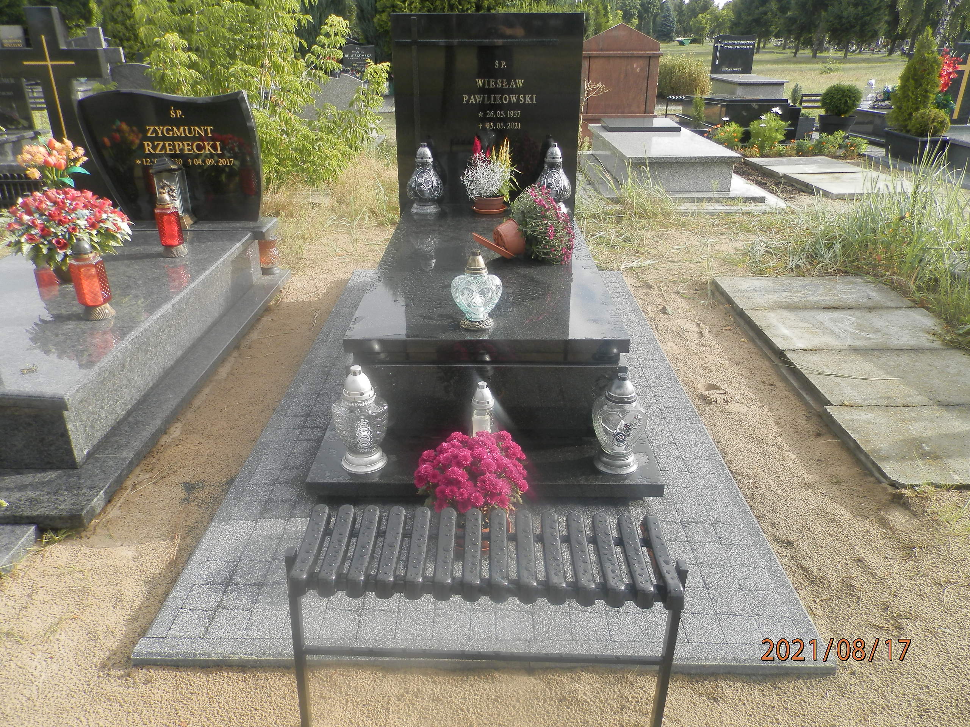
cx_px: 485
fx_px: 701
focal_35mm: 25
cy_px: 364
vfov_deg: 54.9
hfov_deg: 69.4
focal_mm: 4.5
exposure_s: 1/320
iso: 80
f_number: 3.1
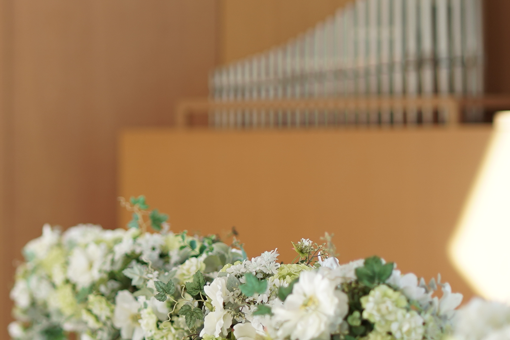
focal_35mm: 317
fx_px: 4491
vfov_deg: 4.3
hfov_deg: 6.4
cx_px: -305
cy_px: 100
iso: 100
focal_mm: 85
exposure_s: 1/320
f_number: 2.2
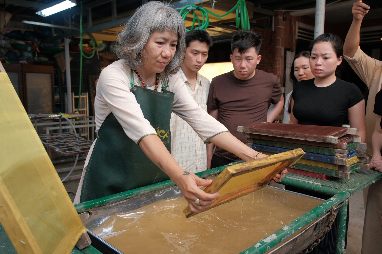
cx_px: 191
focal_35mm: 31
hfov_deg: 60.3
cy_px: 127
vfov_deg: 42.3
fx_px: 329
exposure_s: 1/100
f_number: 3.6
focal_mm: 20.4
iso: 500
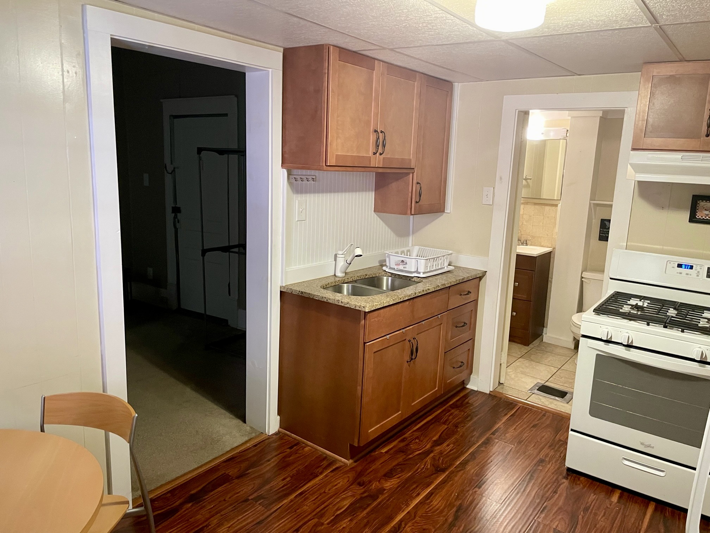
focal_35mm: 26
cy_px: 266
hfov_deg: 67.3
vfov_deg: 53.1
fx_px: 533
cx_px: 355
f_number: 1.6
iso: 320
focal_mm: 4.2
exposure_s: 1/60
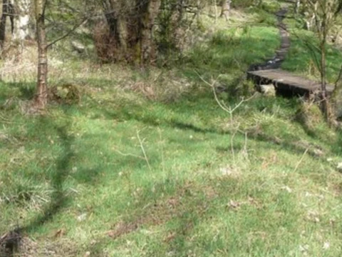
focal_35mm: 84
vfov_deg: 17.3
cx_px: 314
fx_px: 830
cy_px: 28
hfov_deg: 22.7
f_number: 3.3
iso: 100
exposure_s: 1/320
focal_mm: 4.6
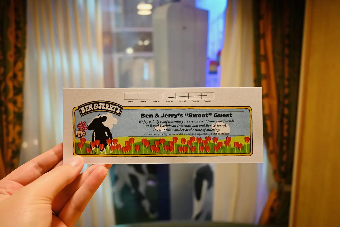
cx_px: 170
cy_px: 114
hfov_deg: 68.9
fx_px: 248
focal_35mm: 26
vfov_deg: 49.1
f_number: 3.5
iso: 2200
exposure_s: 1/125
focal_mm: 17.5
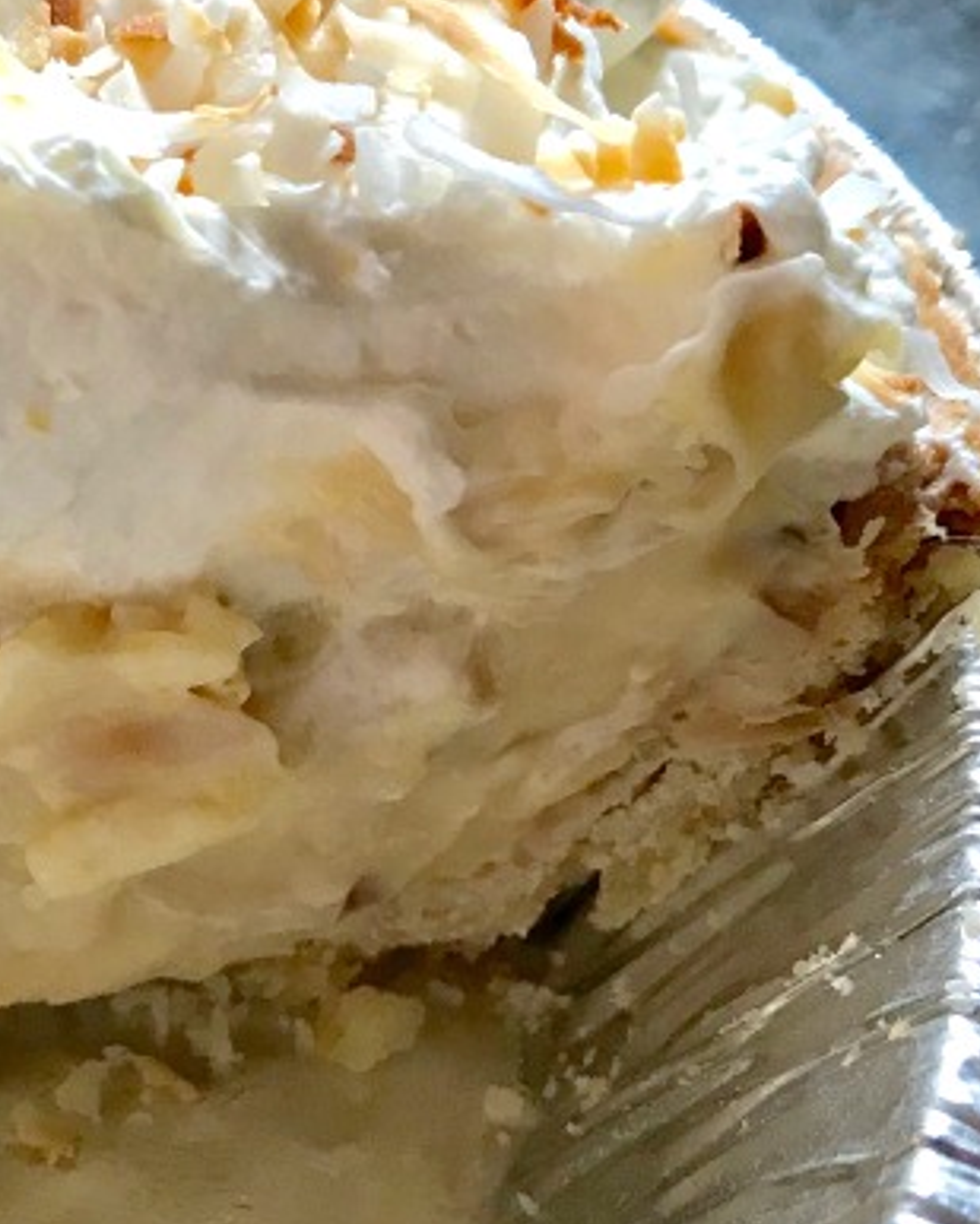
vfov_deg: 28.5
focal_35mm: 66
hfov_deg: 22.3
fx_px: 2392
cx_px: 19
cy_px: 839
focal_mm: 3.99
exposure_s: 1/24
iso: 40
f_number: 1.8
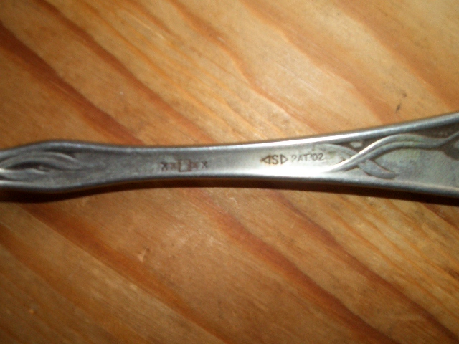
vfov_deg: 39.7
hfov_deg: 51.4
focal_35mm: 36
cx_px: 230
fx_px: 477
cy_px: 172
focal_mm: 4.8
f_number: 4
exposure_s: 1/40
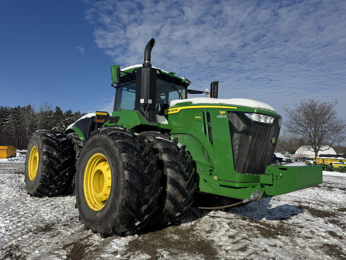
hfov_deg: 71.6
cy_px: 130
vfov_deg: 56.8
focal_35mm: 24
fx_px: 240
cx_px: 173
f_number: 1.78
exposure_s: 1/7937
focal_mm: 6.76
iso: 80
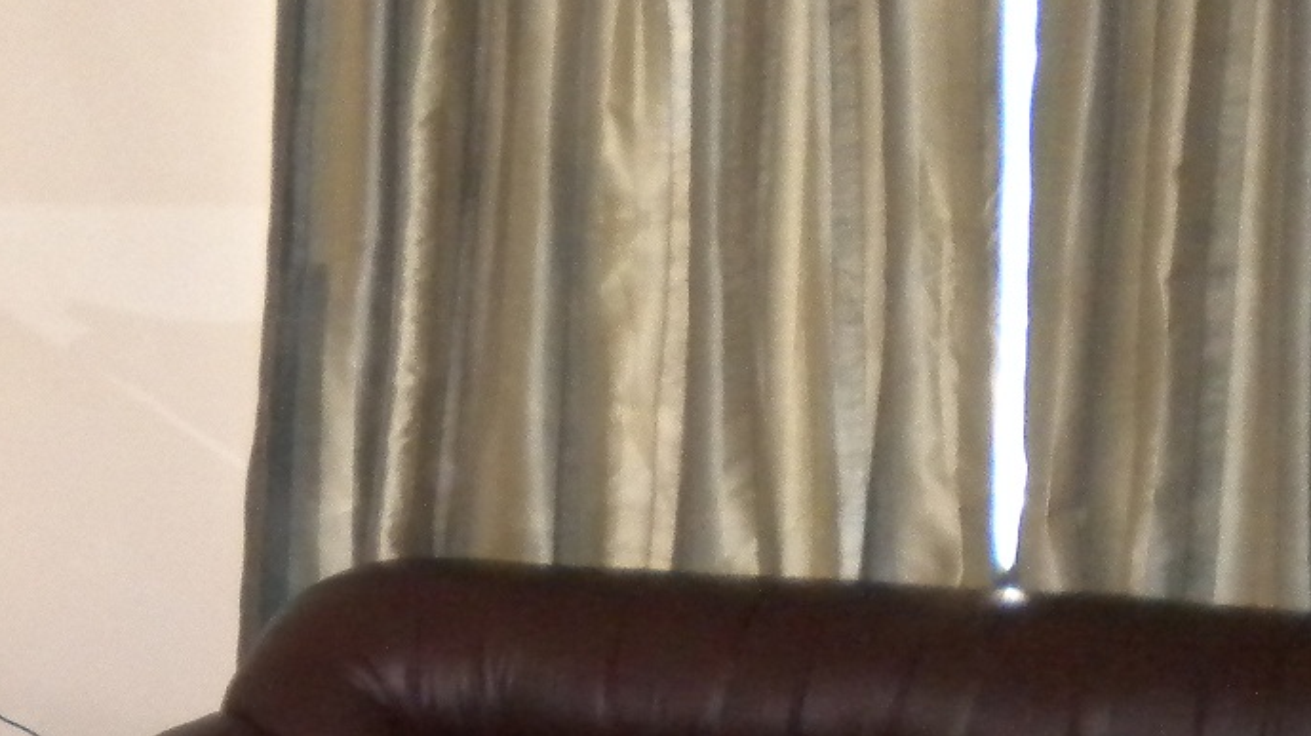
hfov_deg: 20.6
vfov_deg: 11.6
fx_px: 3510
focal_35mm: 101
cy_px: 1004
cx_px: 70
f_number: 3.1
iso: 494
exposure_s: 1/30
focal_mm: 6.3
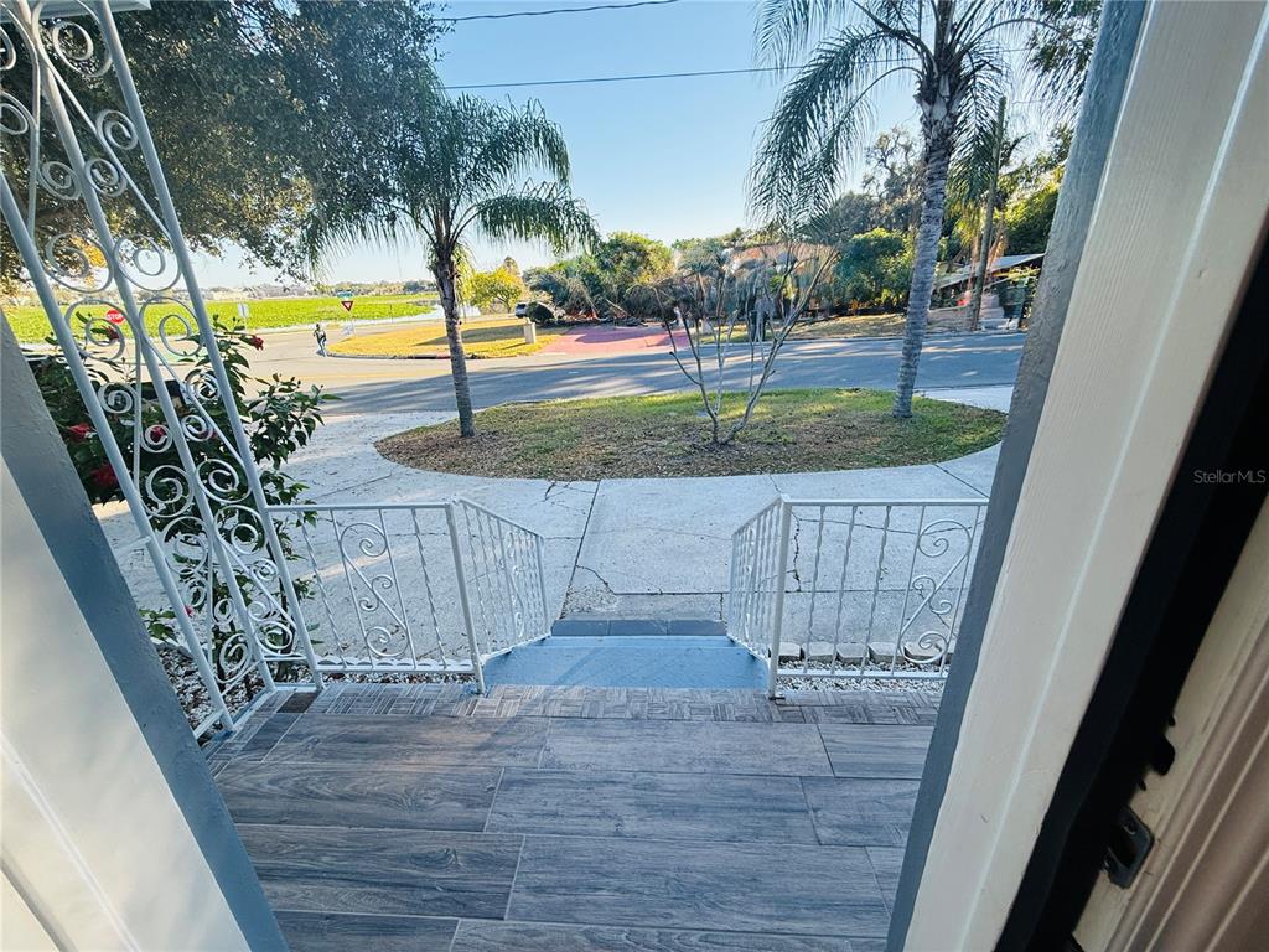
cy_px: 476
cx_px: 634
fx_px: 513
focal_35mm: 14
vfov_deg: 85.7
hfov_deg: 102.1
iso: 64
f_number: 2.2
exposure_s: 1/381
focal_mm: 2.22
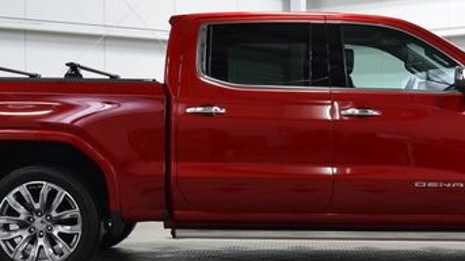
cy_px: 147
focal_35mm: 82
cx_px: 289
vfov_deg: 14.7
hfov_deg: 25.8
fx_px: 1011
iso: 450
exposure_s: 1/15
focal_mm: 28
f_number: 6.3
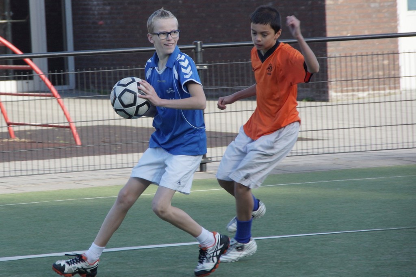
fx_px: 2772
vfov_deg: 5.7
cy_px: 138
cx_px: 208
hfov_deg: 8.6
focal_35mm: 240
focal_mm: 160
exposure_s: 1/250
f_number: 9
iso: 400
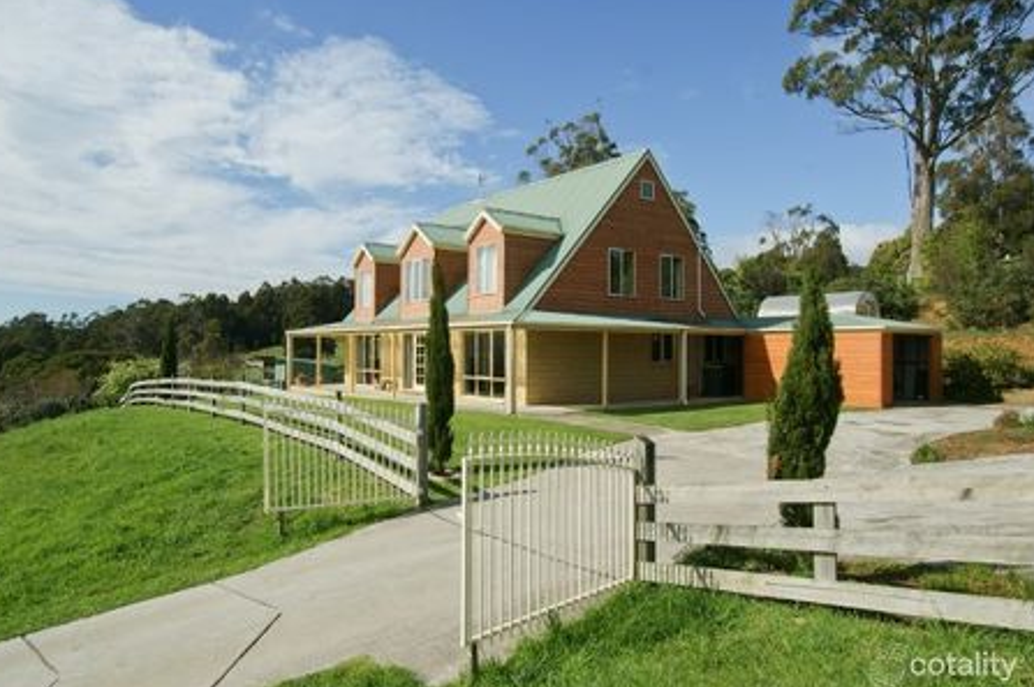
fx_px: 589
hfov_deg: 82.6
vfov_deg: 60.5
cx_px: 511
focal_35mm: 21
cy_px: 350
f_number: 11
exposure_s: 1/160
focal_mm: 13
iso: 100
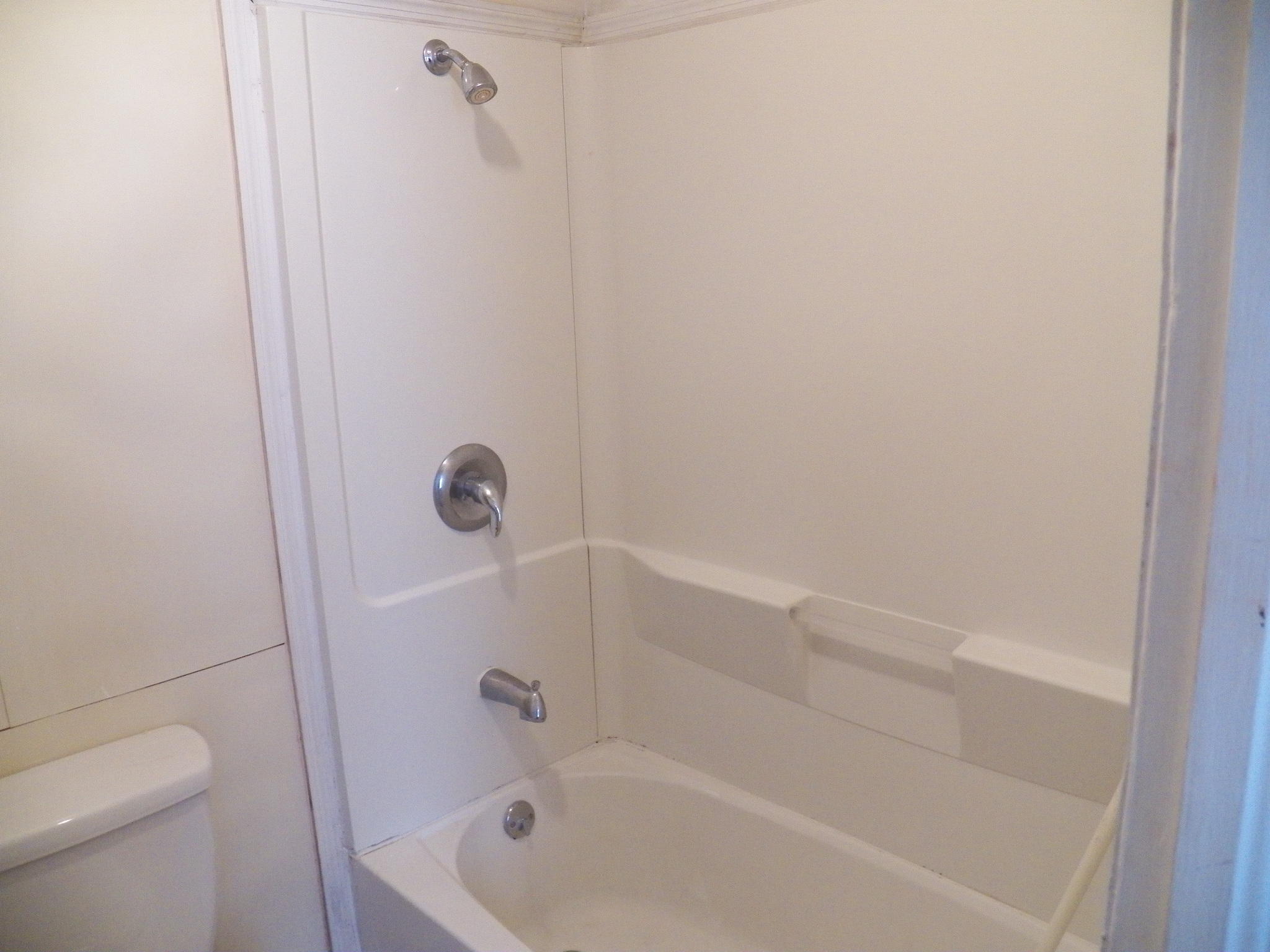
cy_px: 476
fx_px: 1027
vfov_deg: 49.7
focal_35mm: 28
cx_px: 635
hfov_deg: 63.4
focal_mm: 4.9
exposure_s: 1/30
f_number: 2.8
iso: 400
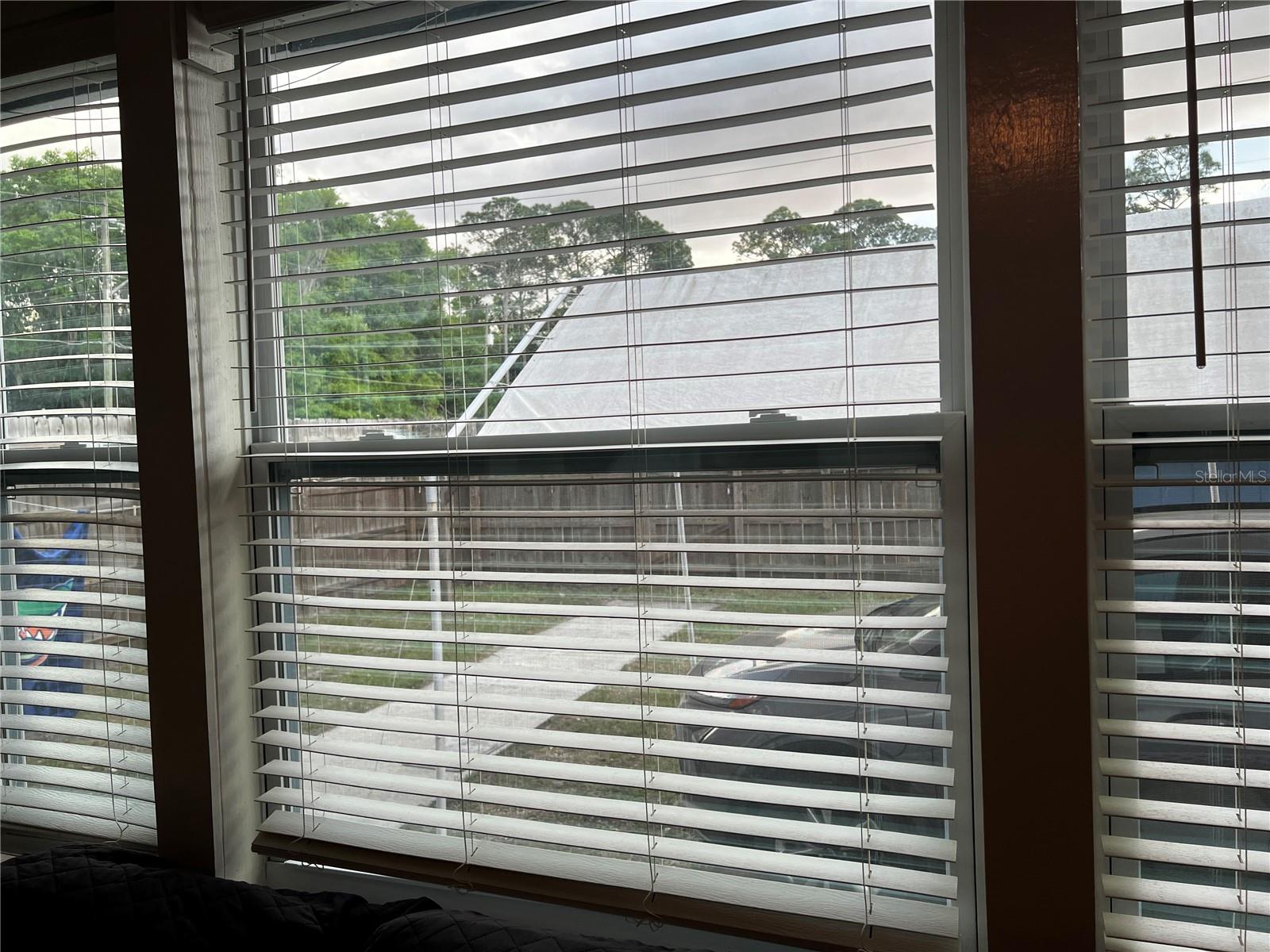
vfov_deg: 53.1
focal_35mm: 26
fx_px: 954
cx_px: 635
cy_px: 476
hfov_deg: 67.3
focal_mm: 5.7
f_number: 1.5
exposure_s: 1/383
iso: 50
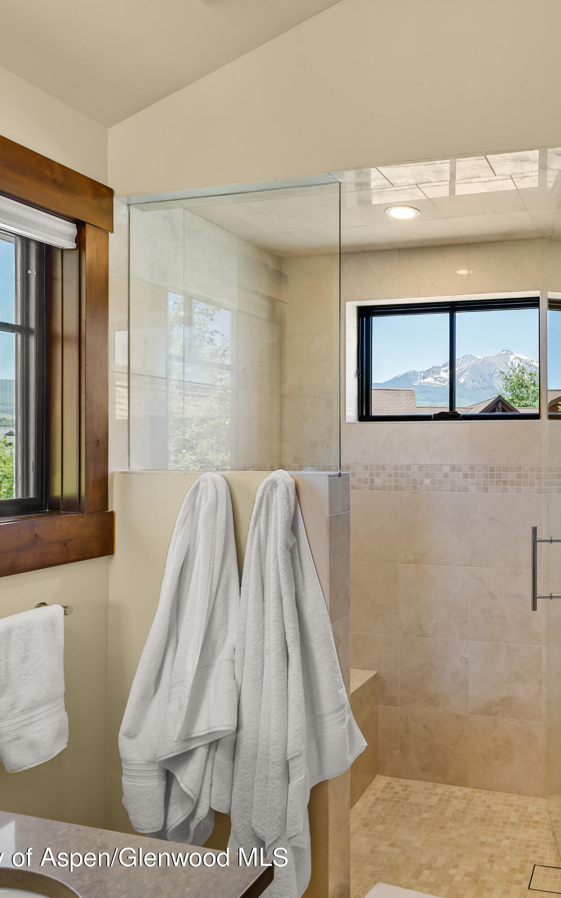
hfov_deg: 43.7
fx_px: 636
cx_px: 497
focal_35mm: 26
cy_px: 449
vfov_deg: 70.4
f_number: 7.1
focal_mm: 17
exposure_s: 1/8
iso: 250
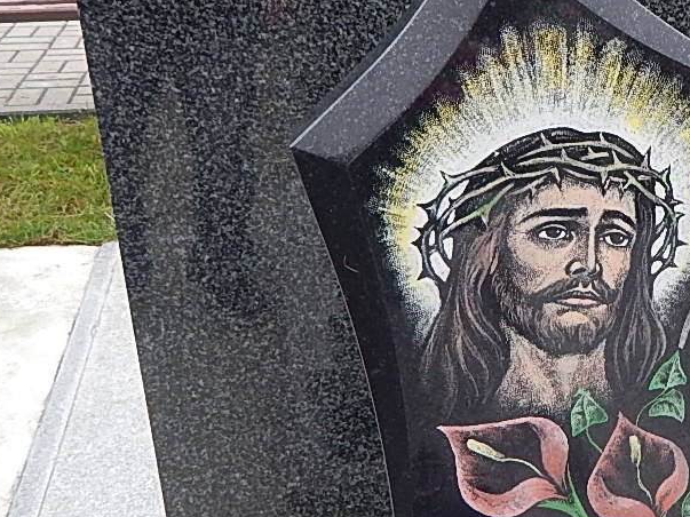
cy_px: 245
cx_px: 771
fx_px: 1216
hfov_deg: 28.6
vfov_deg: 24.0
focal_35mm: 61
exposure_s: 1/80
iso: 125
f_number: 3
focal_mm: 4
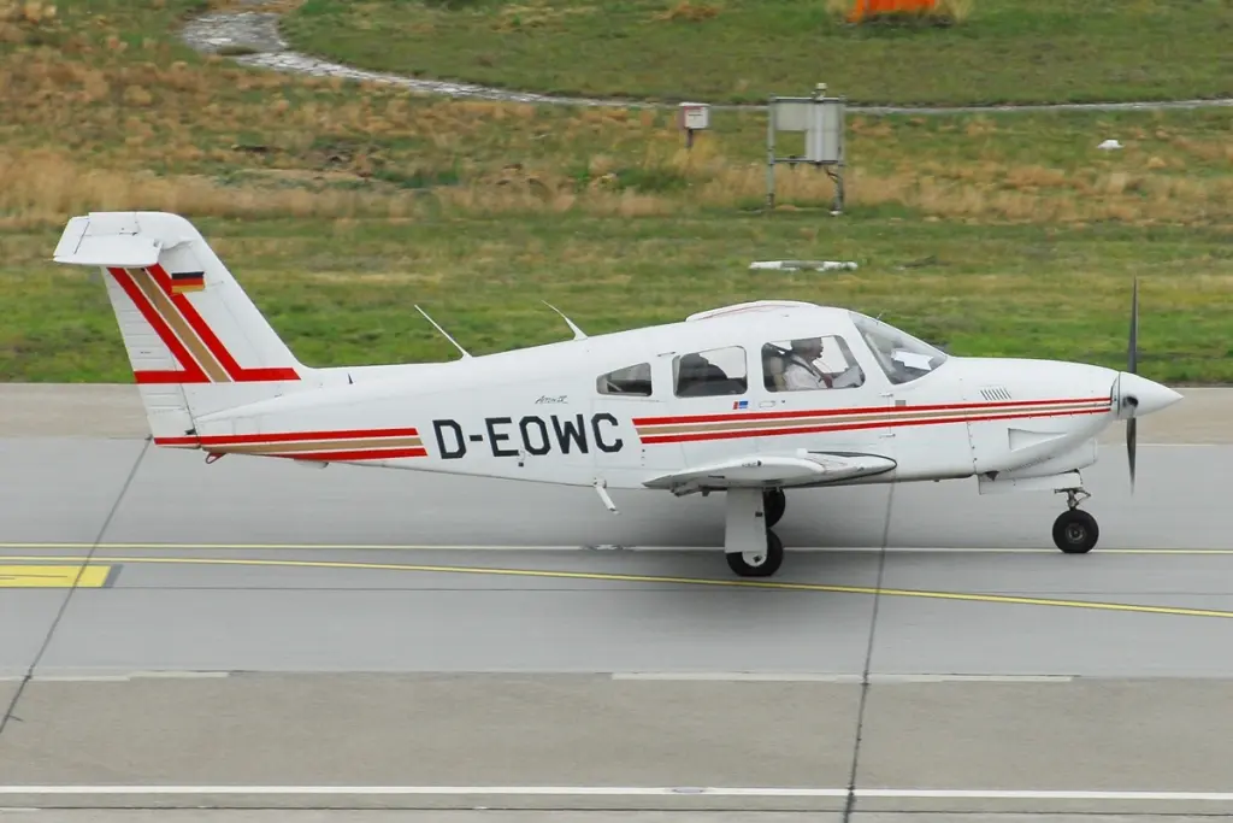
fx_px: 12331
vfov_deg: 3.8
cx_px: 616
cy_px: 412
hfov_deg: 5.7
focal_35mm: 360
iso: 200
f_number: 7.1
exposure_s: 1/500
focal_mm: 240
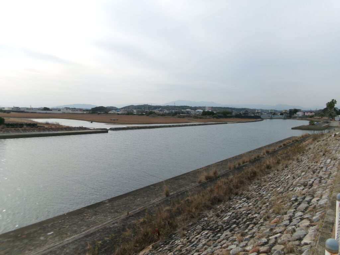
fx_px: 275
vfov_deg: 49.7
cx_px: 170
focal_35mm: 28
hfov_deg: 63.4
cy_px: 128
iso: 100
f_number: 10.8
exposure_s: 1/100
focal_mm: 5.1
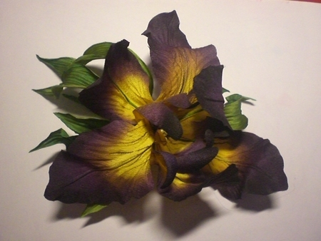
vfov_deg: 37.8
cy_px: 120
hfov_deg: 49.0
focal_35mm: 38
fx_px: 353
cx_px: 160
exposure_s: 1/100
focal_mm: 6.3
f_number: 3.1
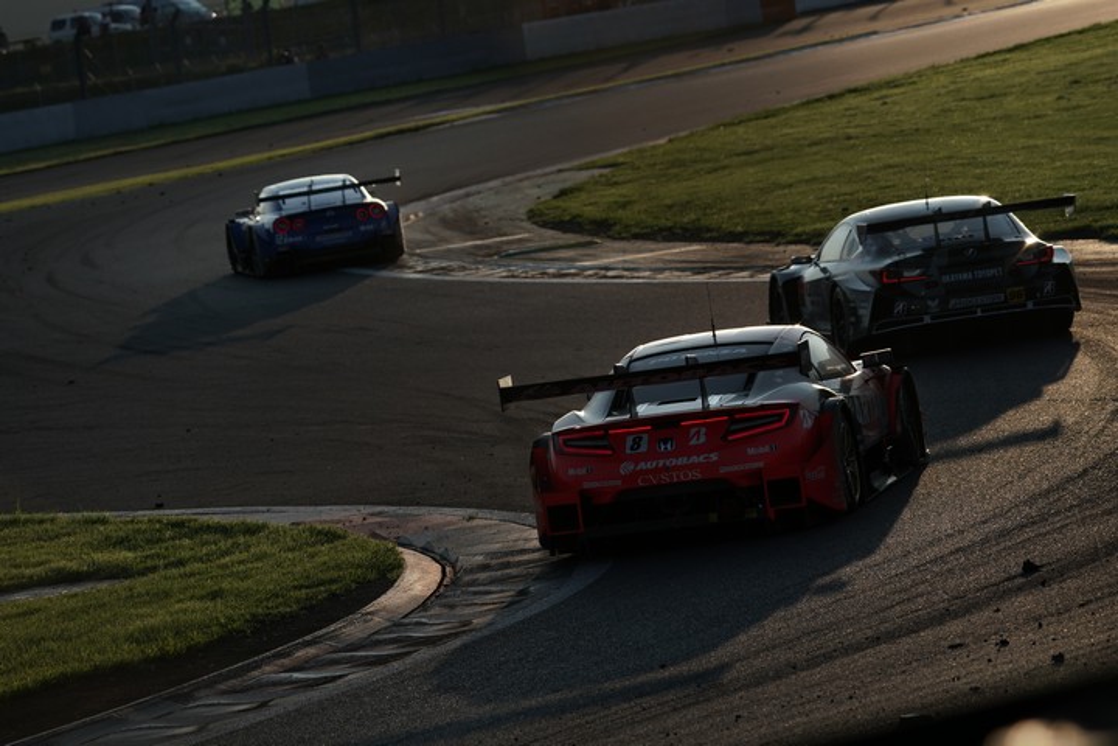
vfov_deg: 6.9
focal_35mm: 200
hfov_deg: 10.3
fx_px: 6211
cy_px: 373
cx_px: 559
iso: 200
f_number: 7.1
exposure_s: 1/1000
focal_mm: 200
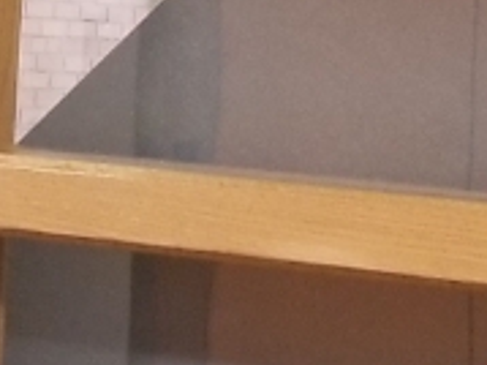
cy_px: -567
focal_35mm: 203
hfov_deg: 9.6
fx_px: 2854
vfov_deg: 6.8
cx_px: -60
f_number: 1.7
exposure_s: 1/30
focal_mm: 4.3
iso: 160
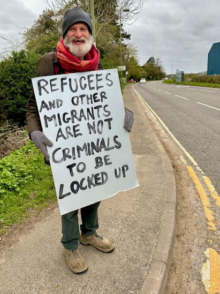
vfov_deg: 63.4
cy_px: 137
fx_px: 238
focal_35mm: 28
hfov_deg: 49.5
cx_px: 93
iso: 80
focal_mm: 6.86
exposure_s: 1/516
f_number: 1.78
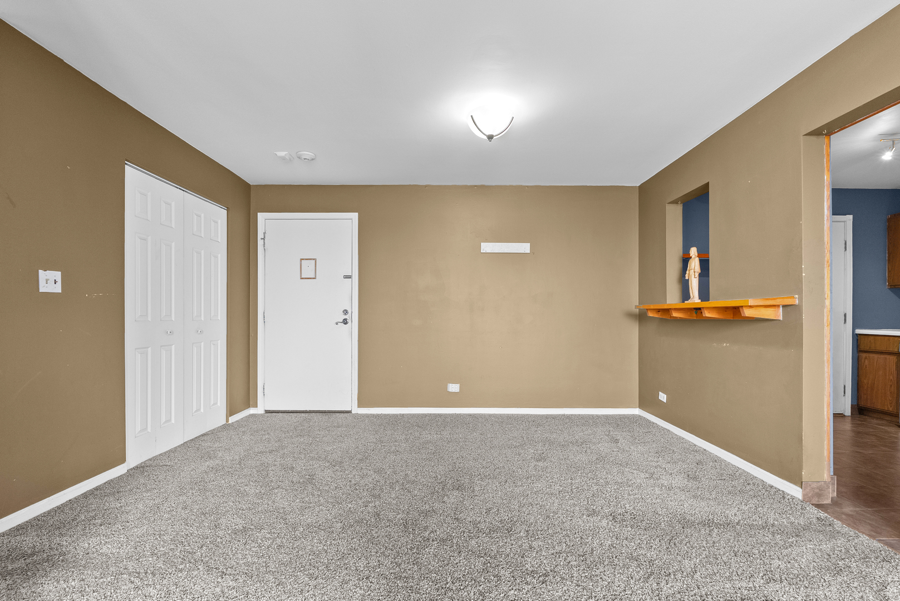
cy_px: 300
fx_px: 400
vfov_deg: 73.8
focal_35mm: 16
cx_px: 450
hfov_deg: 96.7
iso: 640
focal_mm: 16
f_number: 8
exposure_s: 2
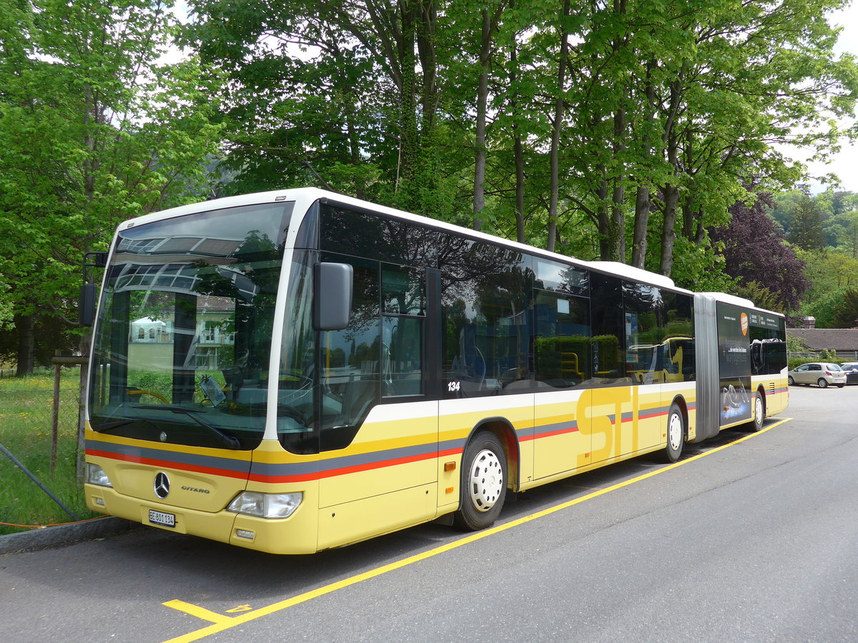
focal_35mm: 29
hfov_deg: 61.7
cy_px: 322
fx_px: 719
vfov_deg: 48.2
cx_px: 429
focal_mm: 6
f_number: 2.8
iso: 80
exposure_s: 1/640
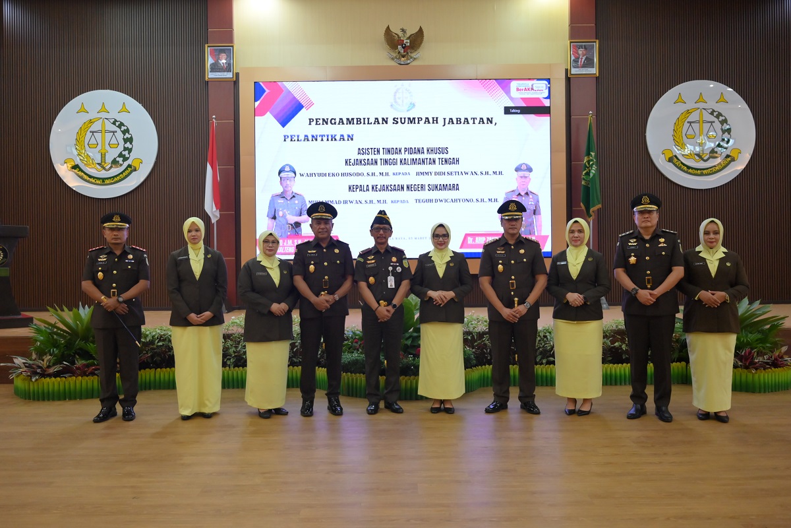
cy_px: 264
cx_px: 396
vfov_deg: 45.0
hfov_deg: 63.7
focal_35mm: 29
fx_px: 637
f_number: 4
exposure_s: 1/80
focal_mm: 29
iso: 2500
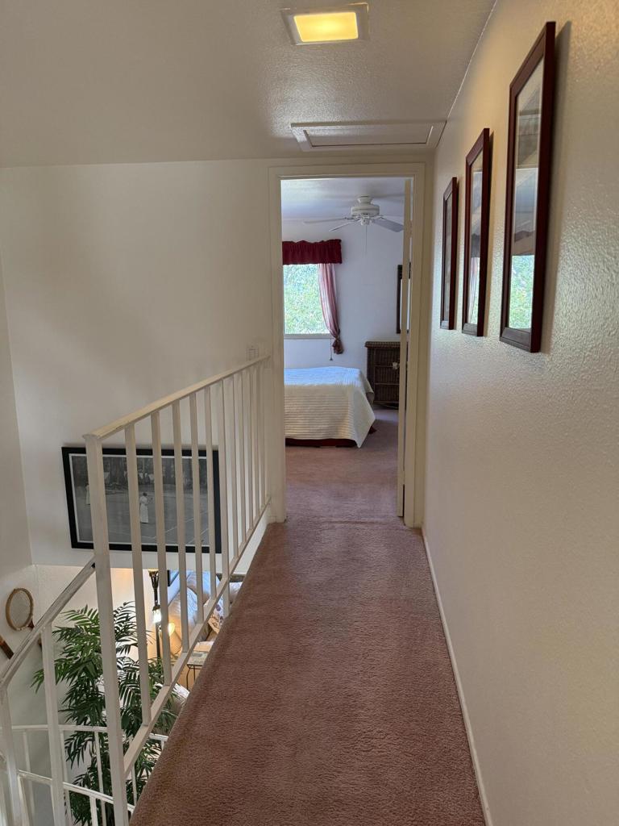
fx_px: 572
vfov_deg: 71.6
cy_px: 413
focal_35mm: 24
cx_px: 310
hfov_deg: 56.8
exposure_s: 1/120
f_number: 1.78
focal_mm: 6.76
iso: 320
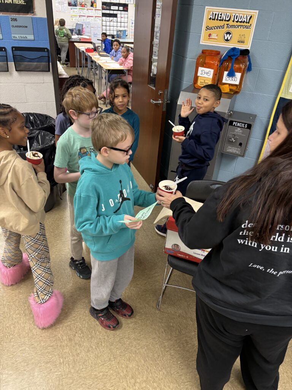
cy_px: 195
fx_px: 292
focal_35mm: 26
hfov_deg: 53.1
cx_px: 146
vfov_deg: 67.3
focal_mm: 5.96
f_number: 1.6
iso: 200
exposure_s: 1/60
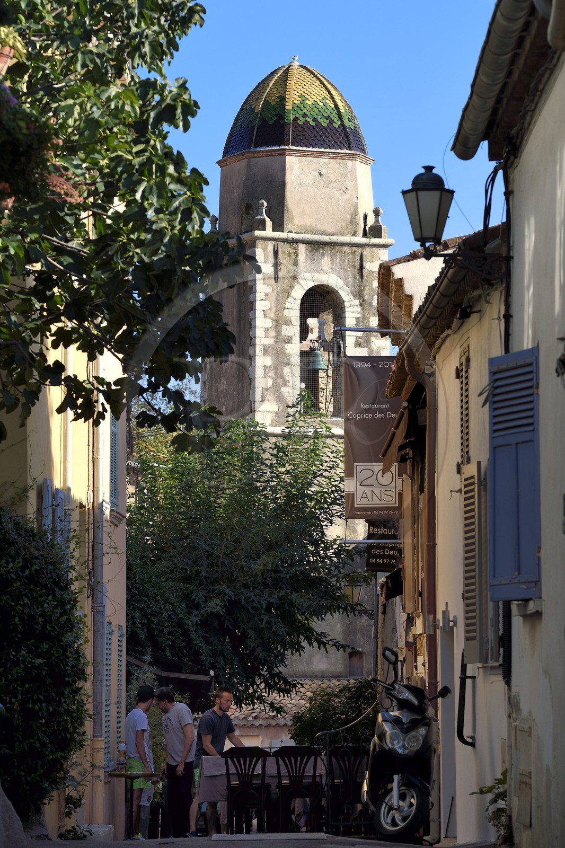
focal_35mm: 135
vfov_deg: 15.2
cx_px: 282
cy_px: 424
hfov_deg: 10.2
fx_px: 3179
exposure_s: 1/250
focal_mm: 135
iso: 200
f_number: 8
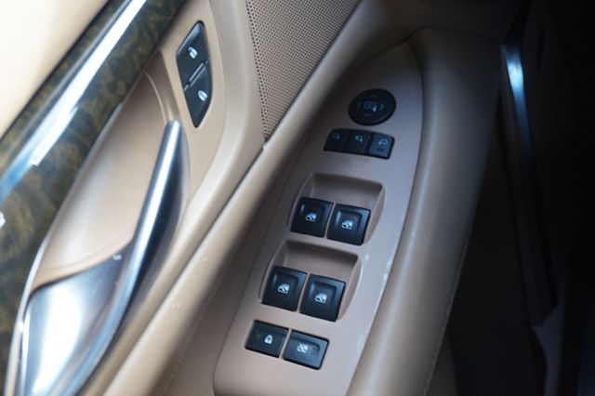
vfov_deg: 33.0
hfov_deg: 47.9
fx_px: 669
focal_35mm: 40
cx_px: 298
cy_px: 198
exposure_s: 1/60
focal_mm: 27
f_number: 4.5
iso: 640
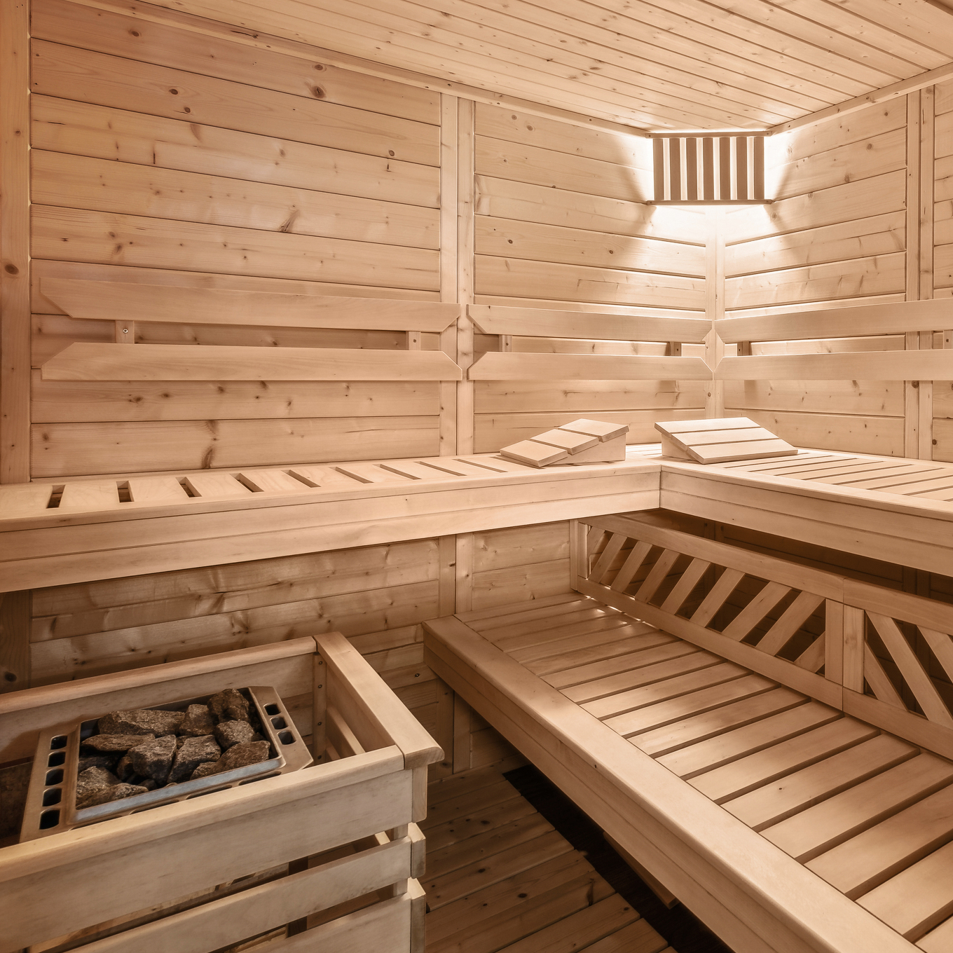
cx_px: 780
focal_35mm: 24
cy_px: 380
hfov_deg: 59.3
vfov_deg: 64.4
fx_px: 748
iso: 100
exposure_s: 3
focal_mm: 15
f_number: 9.5
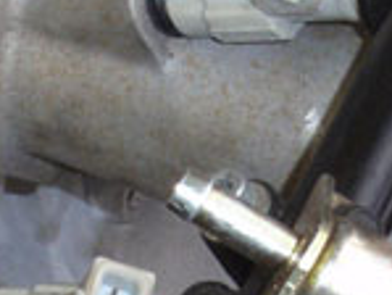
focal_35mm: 319
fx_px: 3615
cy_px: 485
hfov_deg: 6.2
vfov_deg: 4.6
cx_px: 166
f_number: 4.2
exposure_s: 1/50
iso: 64
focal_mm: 8.69
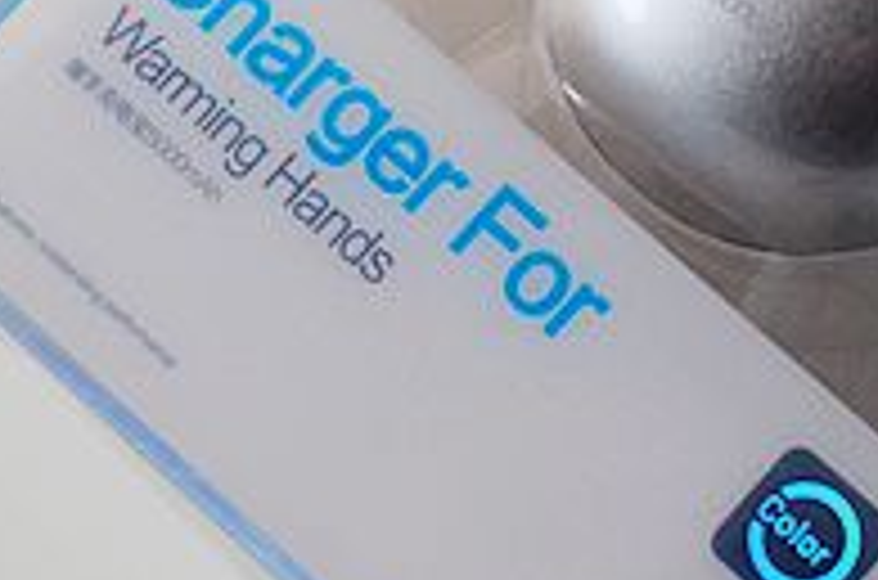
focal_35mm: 160
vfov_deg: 8.4
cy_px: -117
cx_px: 905
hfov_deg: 12.7
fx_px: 3893
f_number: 5.6
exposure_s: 1/125
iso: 400
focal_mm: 26
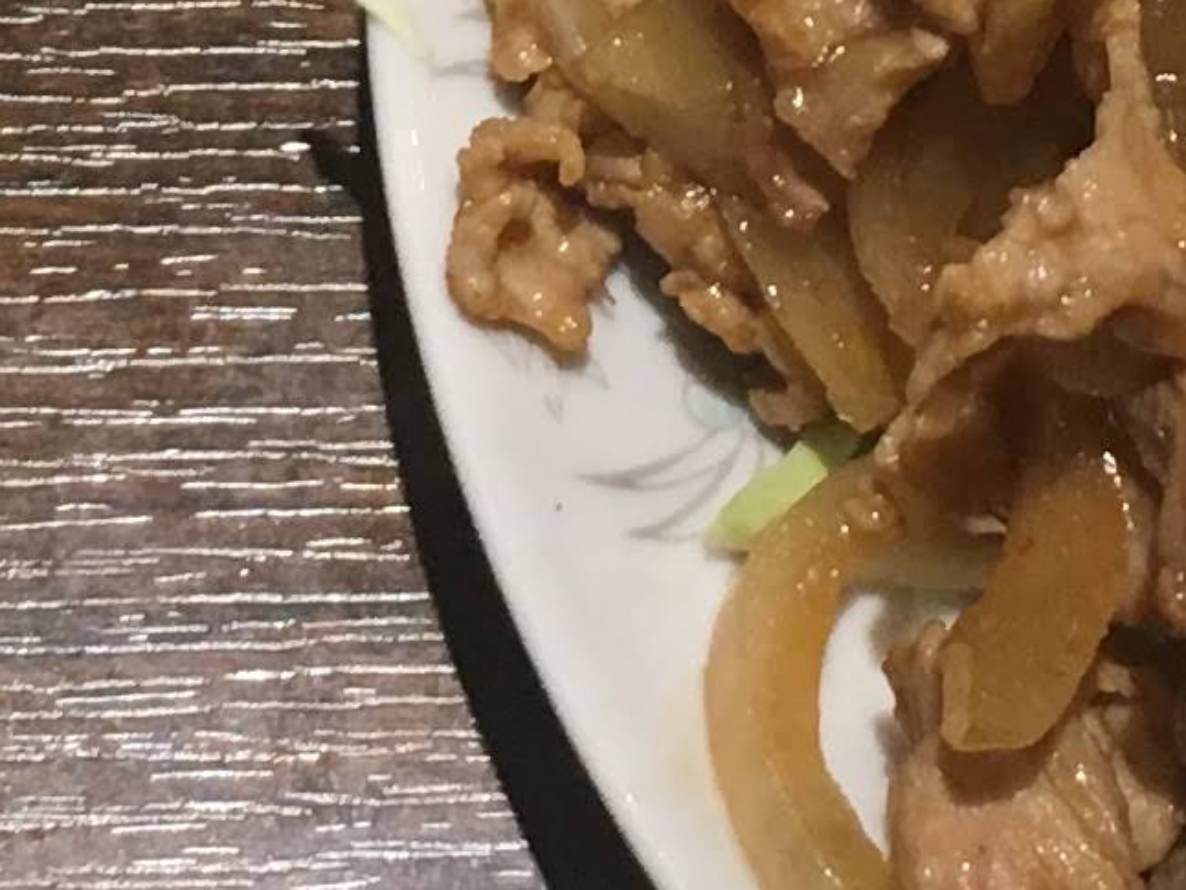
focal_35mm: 181
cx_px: 365
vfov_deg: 8.1
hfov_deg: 10.9
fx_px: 6204
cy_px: -237
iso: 40
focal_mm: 4.15
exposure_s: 1/30
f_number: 2.2
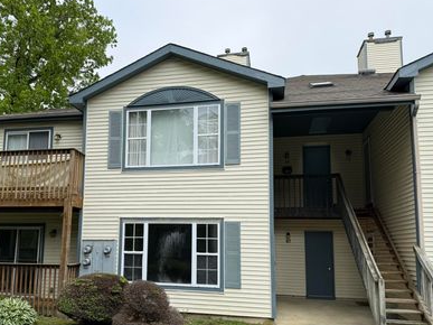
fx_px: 388
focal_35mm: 31
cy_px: 193
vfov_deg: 45.2
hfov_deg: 58.0
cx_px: 177
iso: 80
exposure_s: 1/4405
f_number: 1.78
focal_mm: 6.76
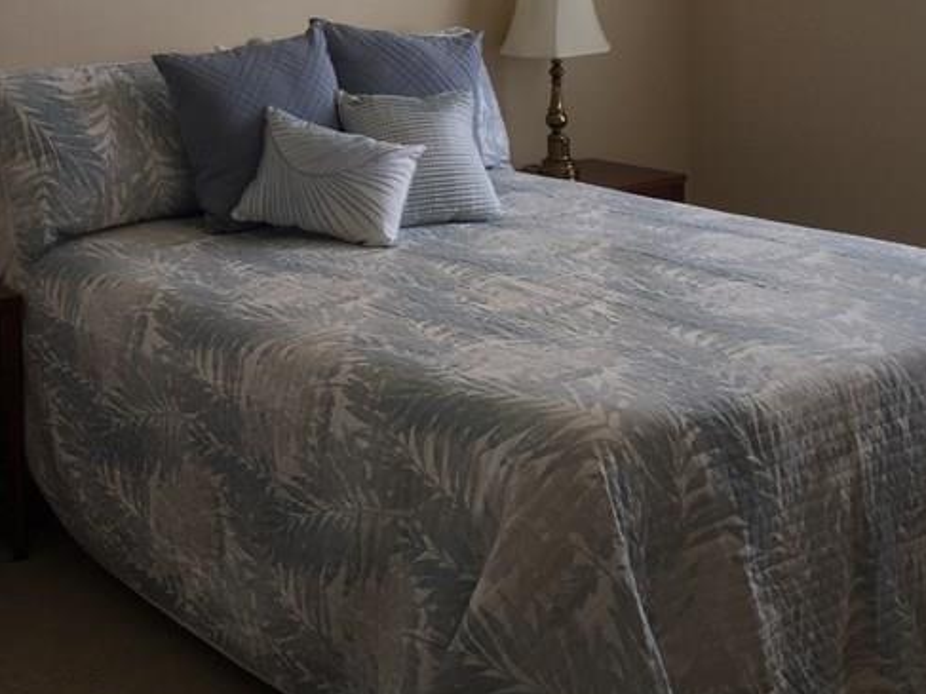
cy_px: -15
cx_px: 241
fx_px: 1631
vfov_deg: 23.0
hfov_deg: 31.2
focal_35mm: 61
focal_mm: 4.15
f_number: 2.2
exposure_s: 1/60
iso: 32
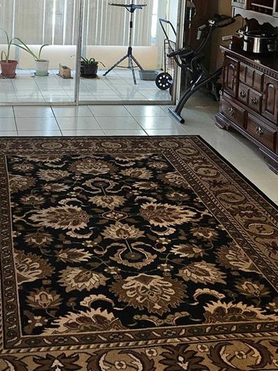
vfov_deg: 32.5
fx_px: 578
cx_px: 91
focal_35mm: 54
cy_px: -4
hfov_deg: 26.9
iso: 250
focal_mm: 5
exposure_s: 1/120
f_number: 1.8
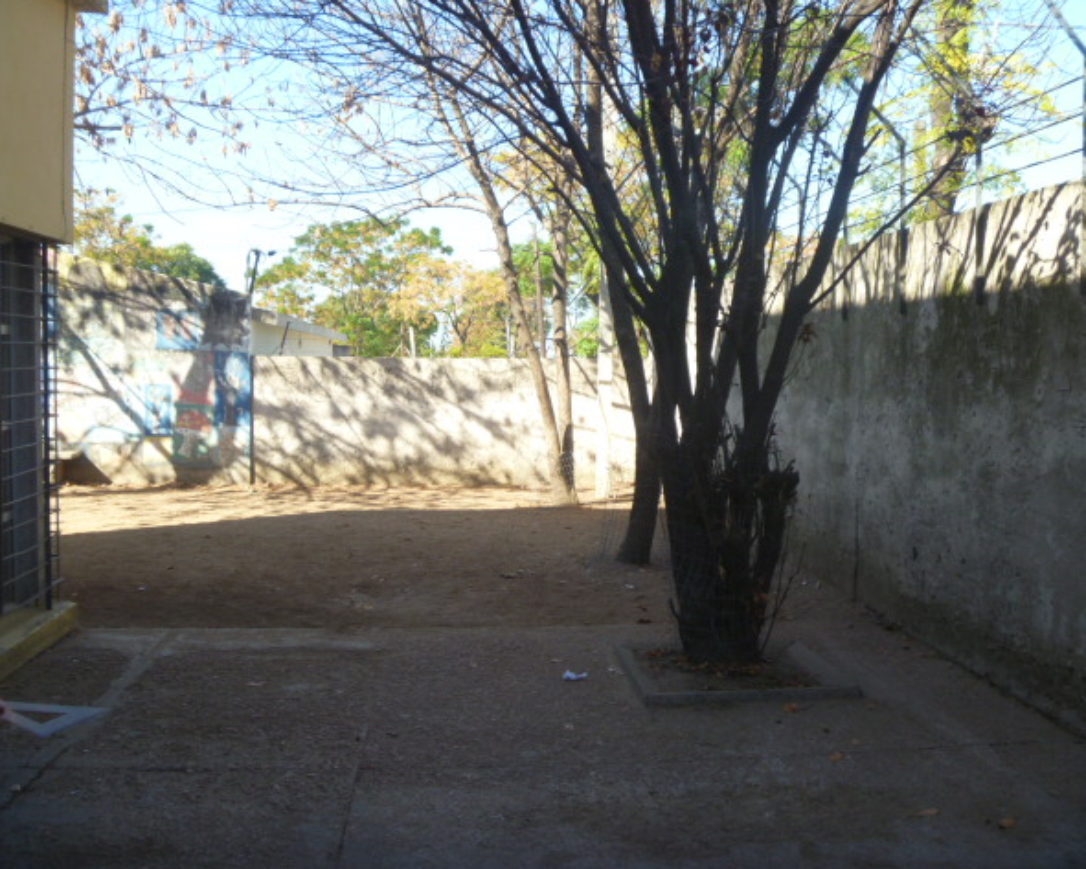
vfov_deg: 40.1
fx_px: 1189
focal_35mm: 37
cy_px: 432
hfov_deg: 49.1
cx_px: 560
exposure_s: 1/160
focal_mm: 6.3
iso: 80
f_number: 3.5
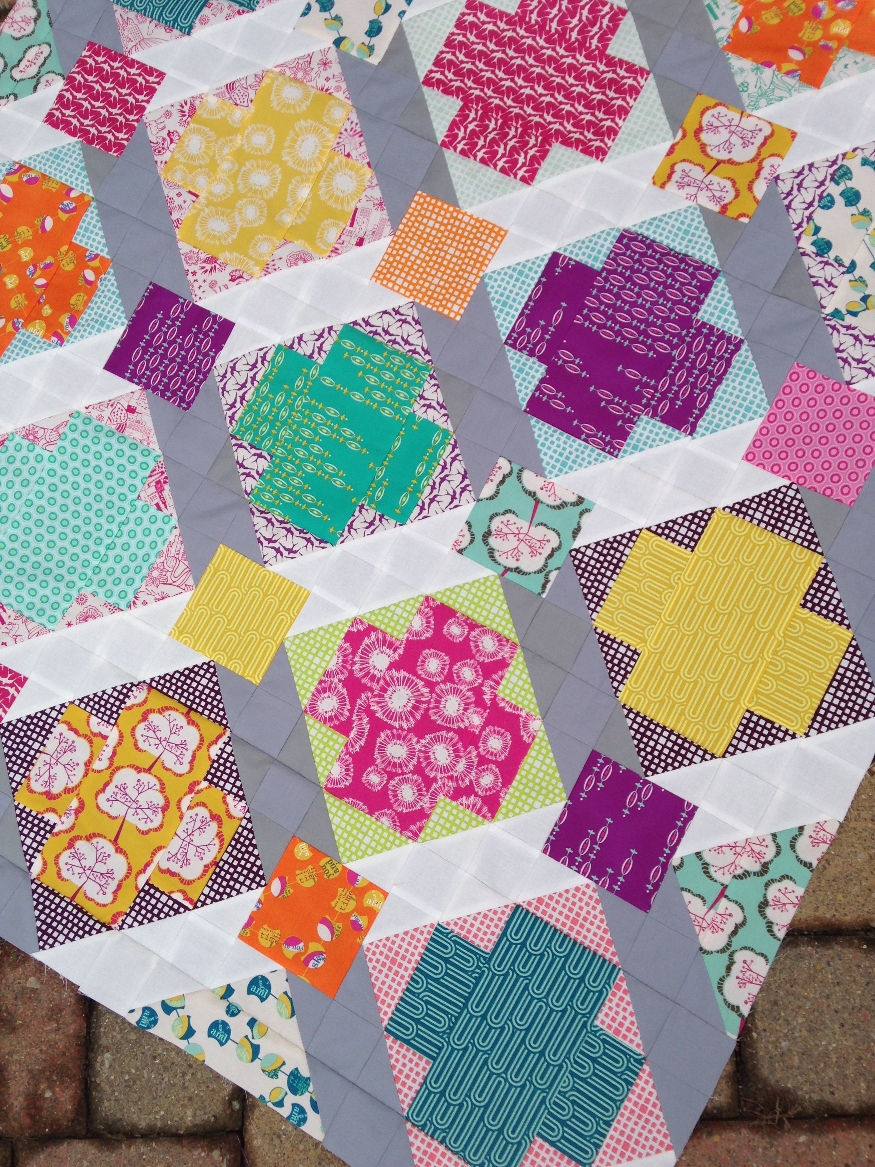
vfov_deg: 55.4
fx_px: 1112
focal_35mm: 33
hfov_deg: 42.9
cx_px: 438
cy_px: 584
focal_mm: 4.12
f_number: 2.4
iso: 50
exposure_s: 1/653
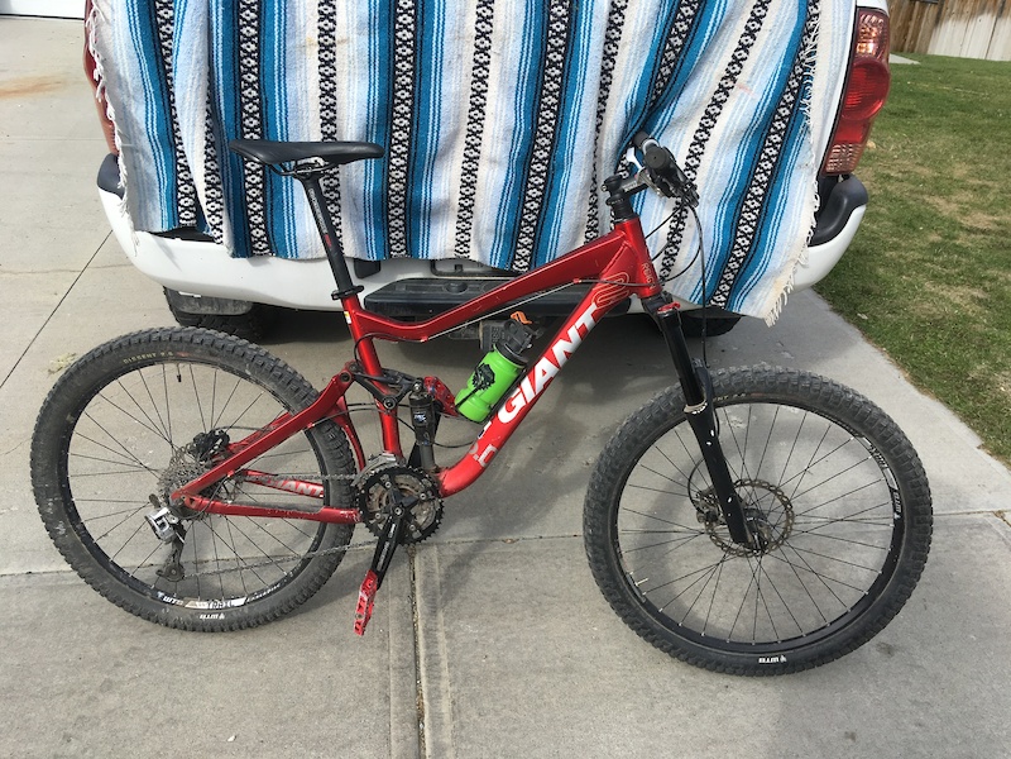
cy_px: 380
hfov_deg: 61.7
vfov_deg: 48.2
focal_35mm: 29
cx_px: 506
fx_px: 847
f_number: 2.2
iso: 25
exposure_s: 1/950
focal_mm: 4.15
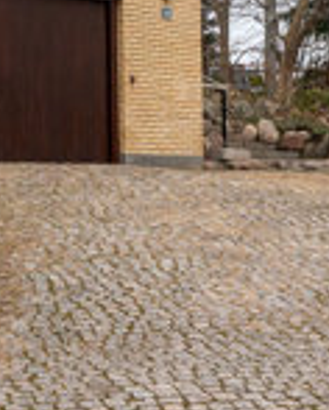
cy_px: -45
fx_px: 1348
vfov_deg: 16.7
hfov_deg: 13.6
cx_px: -56
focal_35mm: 111
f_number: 8
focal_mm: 29
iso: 640
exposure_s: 1/50
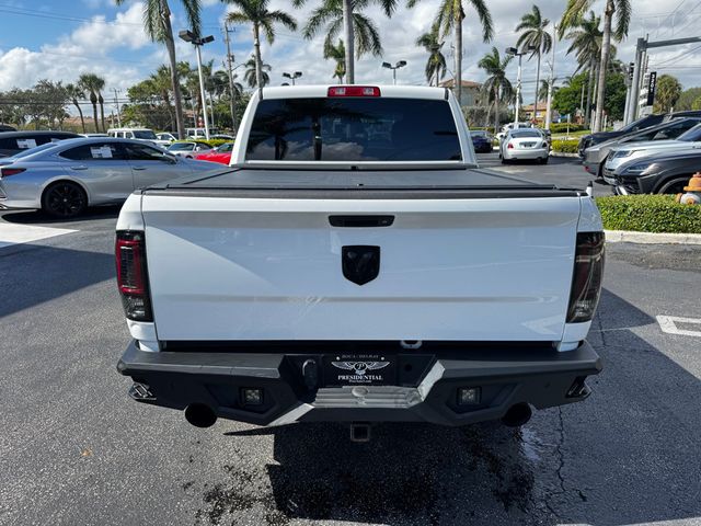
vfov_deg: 56.8
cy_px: 263
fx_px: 486
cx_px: 350
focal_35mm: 24
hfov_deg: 71.6
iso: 80
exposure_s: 1/1678
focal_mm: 6.76
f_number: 1.78
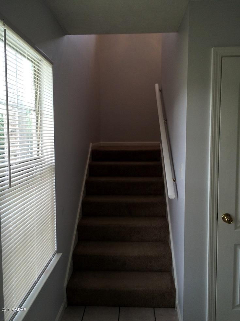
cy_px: 160
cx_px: 120
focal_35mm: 29
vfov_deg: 61.7
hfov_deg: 48.2
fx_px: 268
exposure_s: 1/37
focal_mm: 4.15
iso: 32
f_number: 2.2
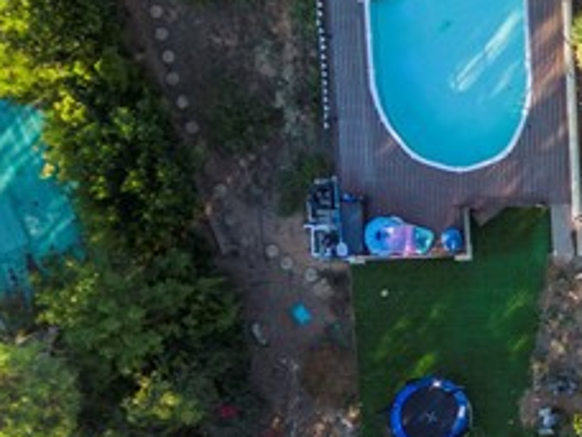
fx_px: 1816
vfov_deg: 13.7
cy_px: 227
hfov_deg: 16.8
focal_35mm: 108
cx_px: 835
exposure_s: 1/40
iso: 100
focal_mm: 6.72
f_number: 1.7
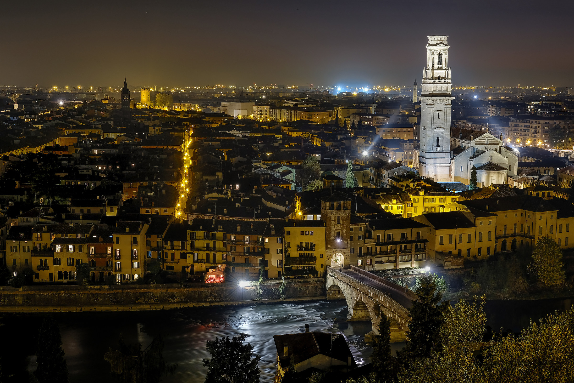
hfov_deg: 41.9
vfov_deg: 28.6
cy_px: 192
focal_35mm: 47
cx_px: 287
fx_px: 749
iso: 200
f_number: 10
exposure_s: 30
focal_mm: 31.5
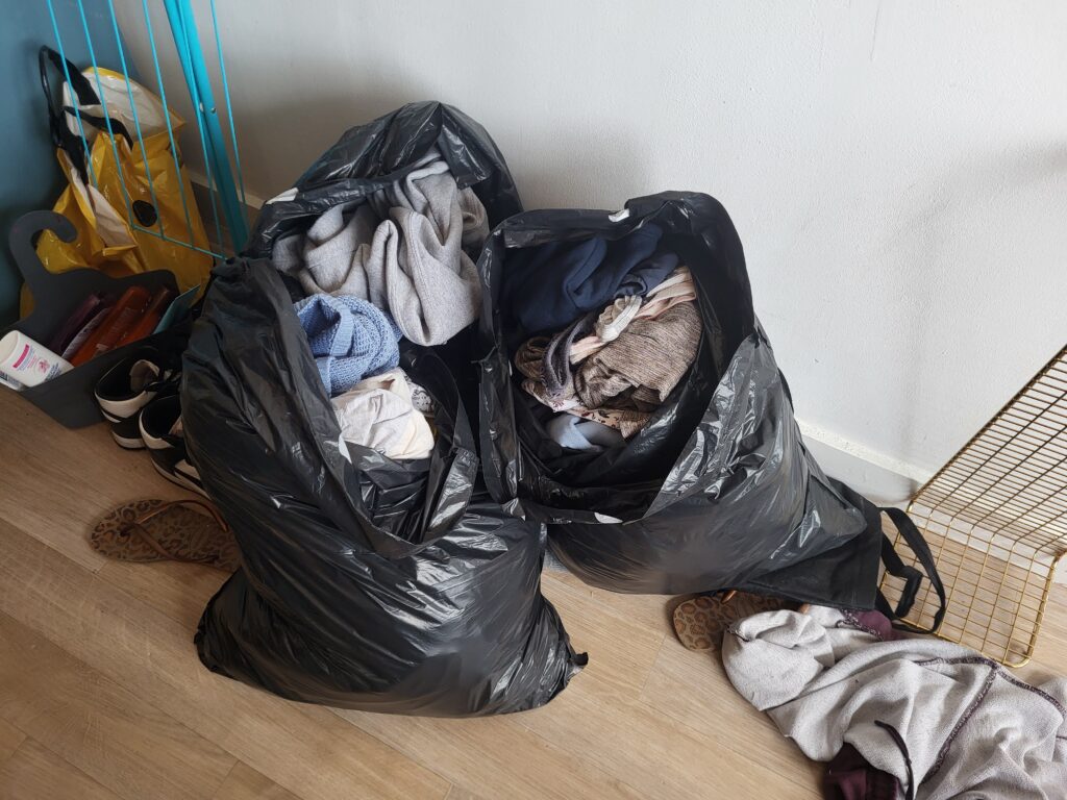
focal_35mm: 26
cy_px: 400
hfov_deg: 67.3
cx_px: 534
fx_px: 801
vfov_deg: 53.1
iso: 200
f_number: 1.8
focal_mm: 5.4
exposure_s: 1/100
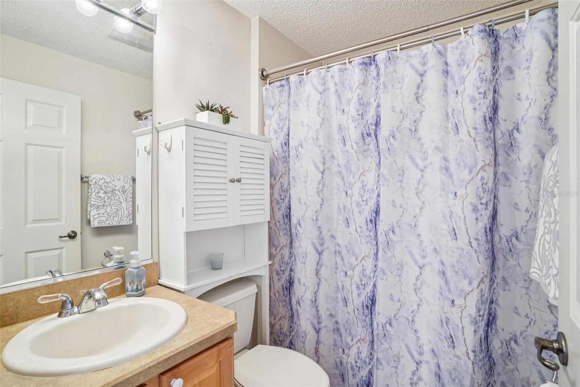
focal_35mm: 17
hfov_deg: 93.3
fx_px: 274
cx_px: 290
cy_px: 194
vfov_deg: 70.4
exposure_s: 1/2
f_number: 8
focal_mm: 17
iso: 100
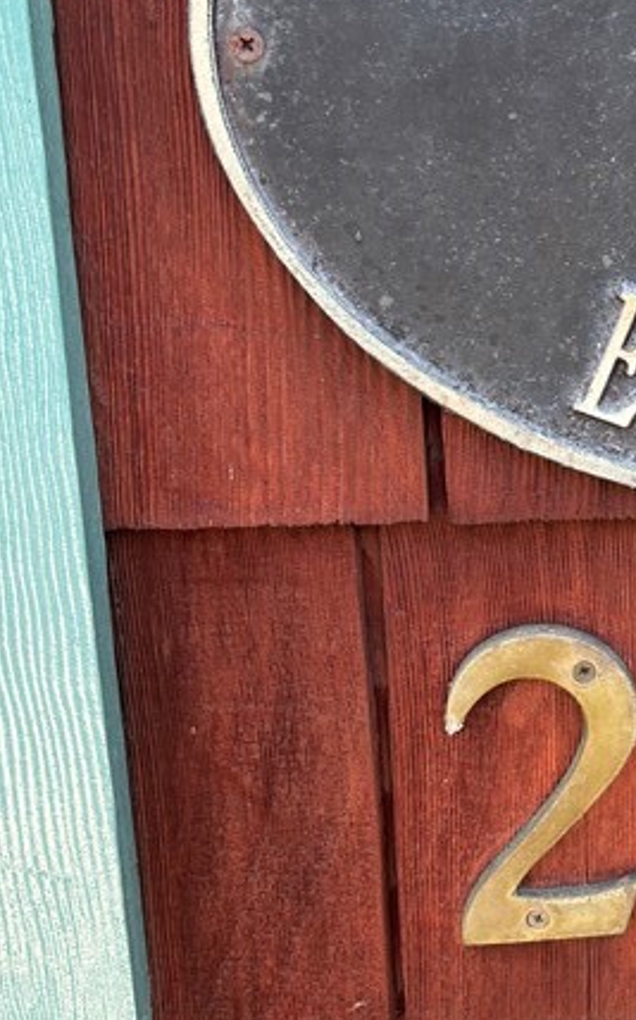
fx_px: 1833
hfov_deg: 18.3
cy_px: 386
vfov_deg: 31.0
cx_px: 838
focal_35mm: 66
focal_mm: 5.96
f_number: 1.6
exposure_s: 1/121
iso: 64
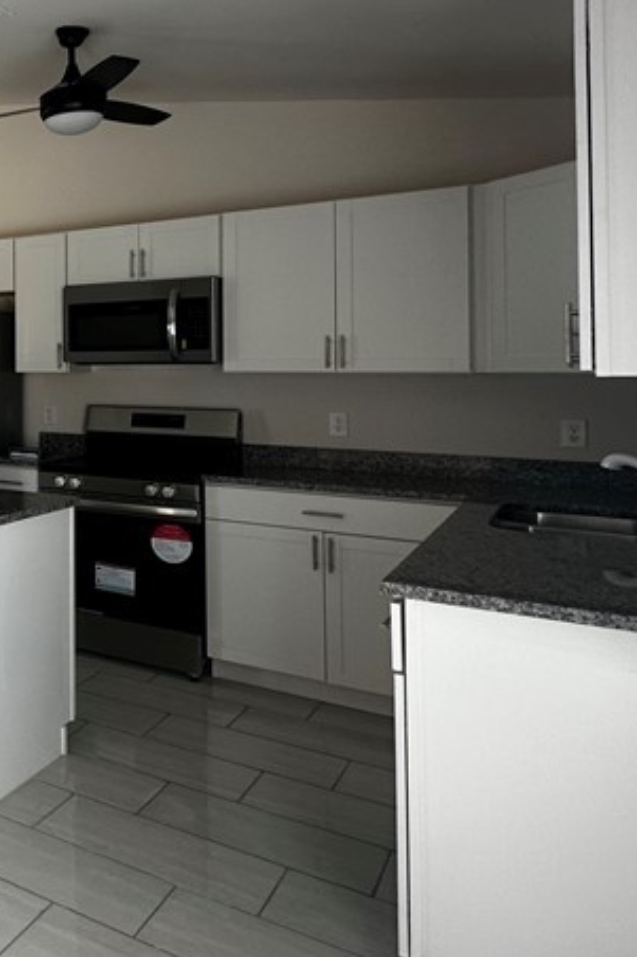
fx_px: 876
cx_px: -250
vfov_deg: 56.5
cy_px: 356
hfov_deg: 29.4
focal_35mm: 33
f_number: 2.2
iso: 64
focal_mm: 2.22
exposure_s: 1/99
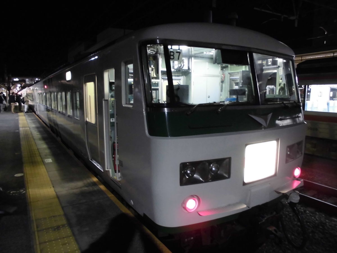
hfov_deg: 67.3
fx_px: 253
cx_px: 168
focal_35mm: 26
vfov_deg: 53.1
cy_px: 126
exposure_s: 1/3.33
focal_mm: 4.6
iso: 400
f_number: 3.5
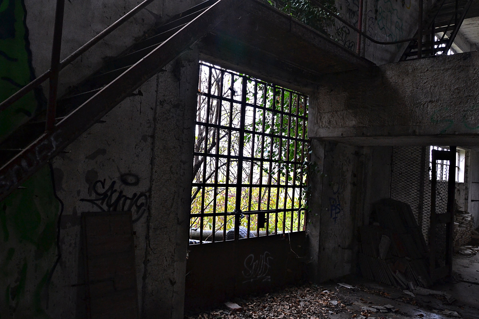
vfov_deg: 47.9
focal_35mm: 27
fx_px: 359
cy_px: 160
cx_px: 240
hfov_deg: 67.4
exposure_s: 1/25
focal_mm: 18
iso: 800
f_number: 8
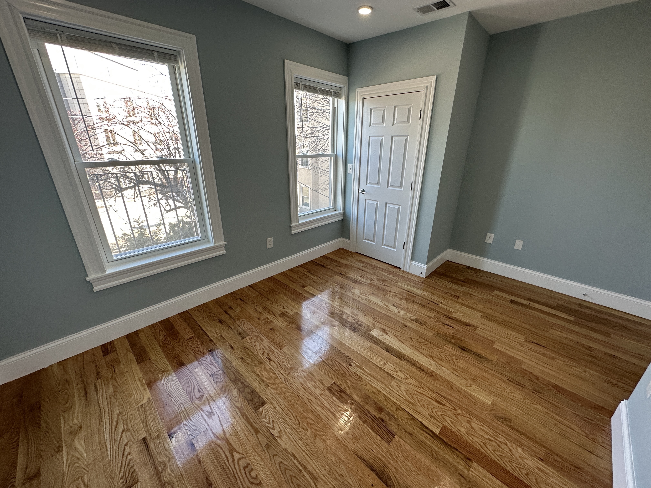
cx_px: 326
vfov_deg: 85.7
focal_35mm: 14
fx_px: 263
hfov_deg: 102.1
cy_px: 244
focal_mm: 2.22
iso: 125
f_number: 2.2
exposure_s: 1/120
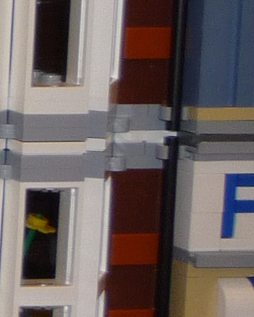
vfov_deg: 9.0
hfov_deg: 5.8
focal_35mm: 214
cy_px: 80
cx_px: -882
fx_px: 2012
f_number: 3.3
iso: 100
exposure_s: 1/30
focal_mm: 5.2
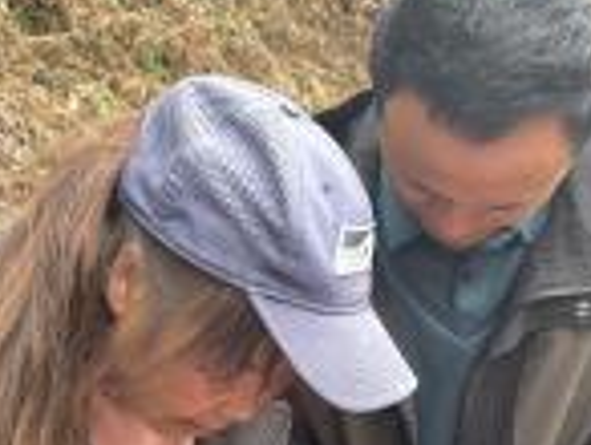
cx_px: 324
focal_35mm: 71
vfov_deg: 20.3
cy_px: 421
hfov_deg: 27.3
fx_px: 1214
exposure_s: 1/352
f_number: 1.6
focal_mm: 5.96
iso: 64
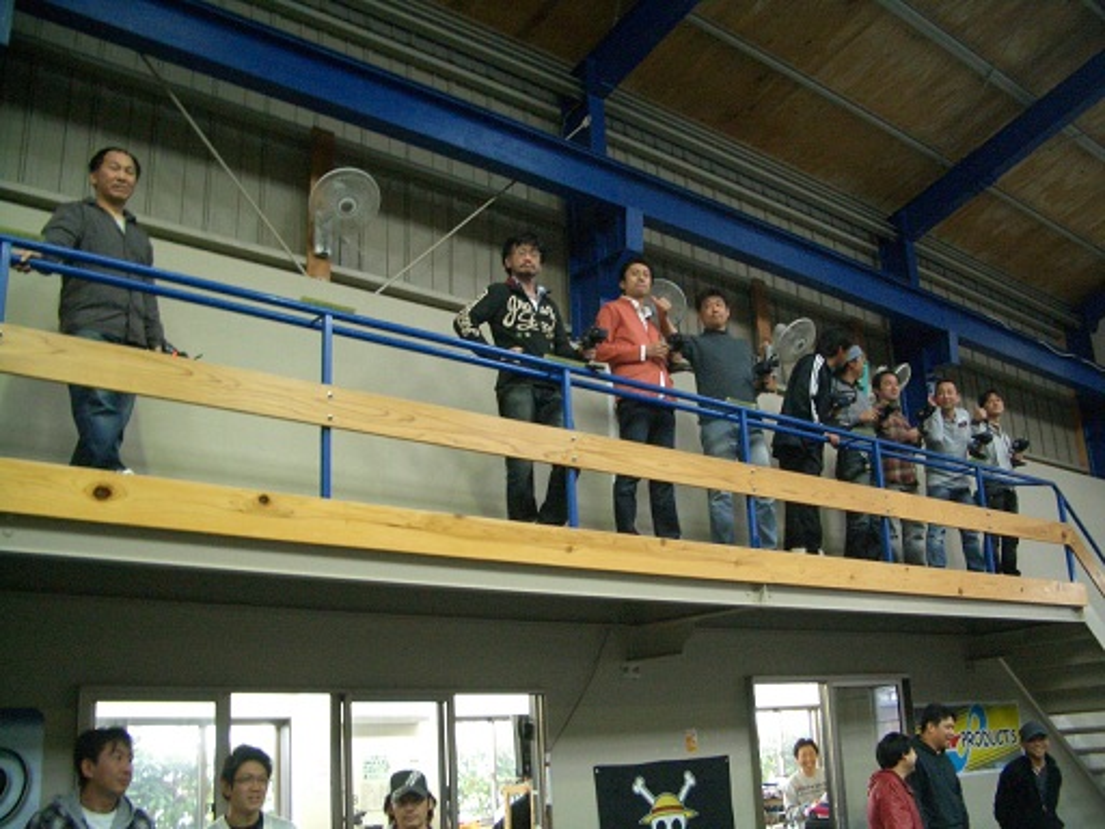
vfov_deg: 40.7
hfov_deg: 52.6
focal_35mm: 35
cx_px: 552
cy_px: 414
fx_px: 1117
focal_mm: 5.8
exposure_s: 1/25
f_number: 2.6
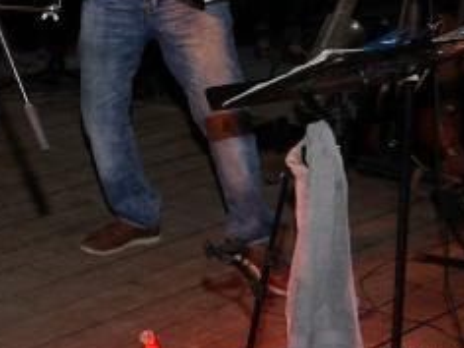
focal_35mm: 112
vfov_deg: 12.9
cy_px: -79
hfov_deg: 16.7
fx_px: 1501
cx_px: -116
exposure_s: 1/50
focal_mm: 22
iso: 200
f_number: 4.5
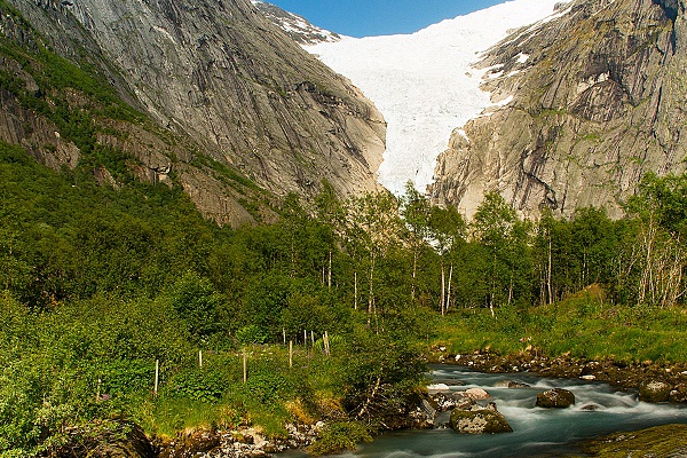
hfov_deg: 43.6
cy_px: 302
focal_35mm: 45
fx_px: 859
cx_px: 354
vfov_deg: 29.7
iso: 200
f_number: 13
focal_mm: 18
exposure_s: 1.3
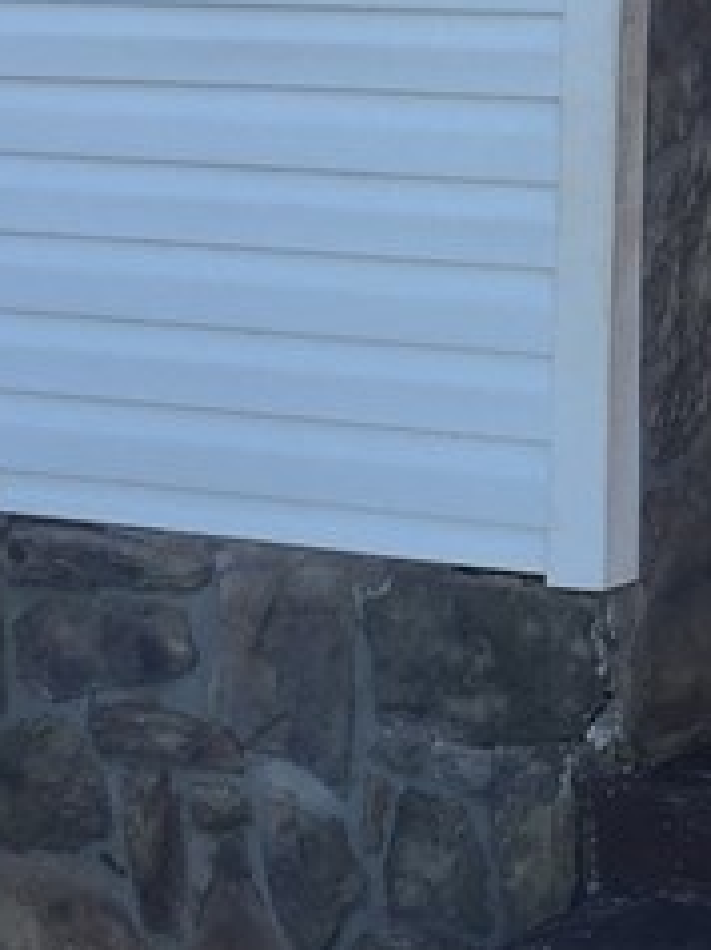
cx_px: 975
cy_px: -371
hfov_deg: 11.5
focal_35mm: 125
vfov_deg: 14.9
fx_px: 3429
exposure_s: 1/408
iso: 32
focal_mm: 4.15
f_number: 2.2
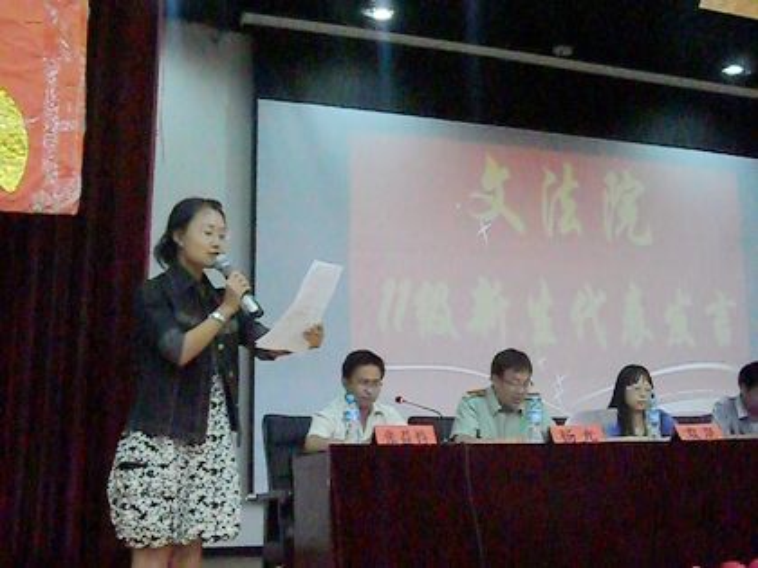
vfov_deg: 32.9
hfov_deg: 42.9
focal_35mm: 44
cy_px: 284
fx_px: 963
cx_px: 379
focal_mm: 7.8
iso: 1000
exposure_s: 1/30
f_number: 4.5
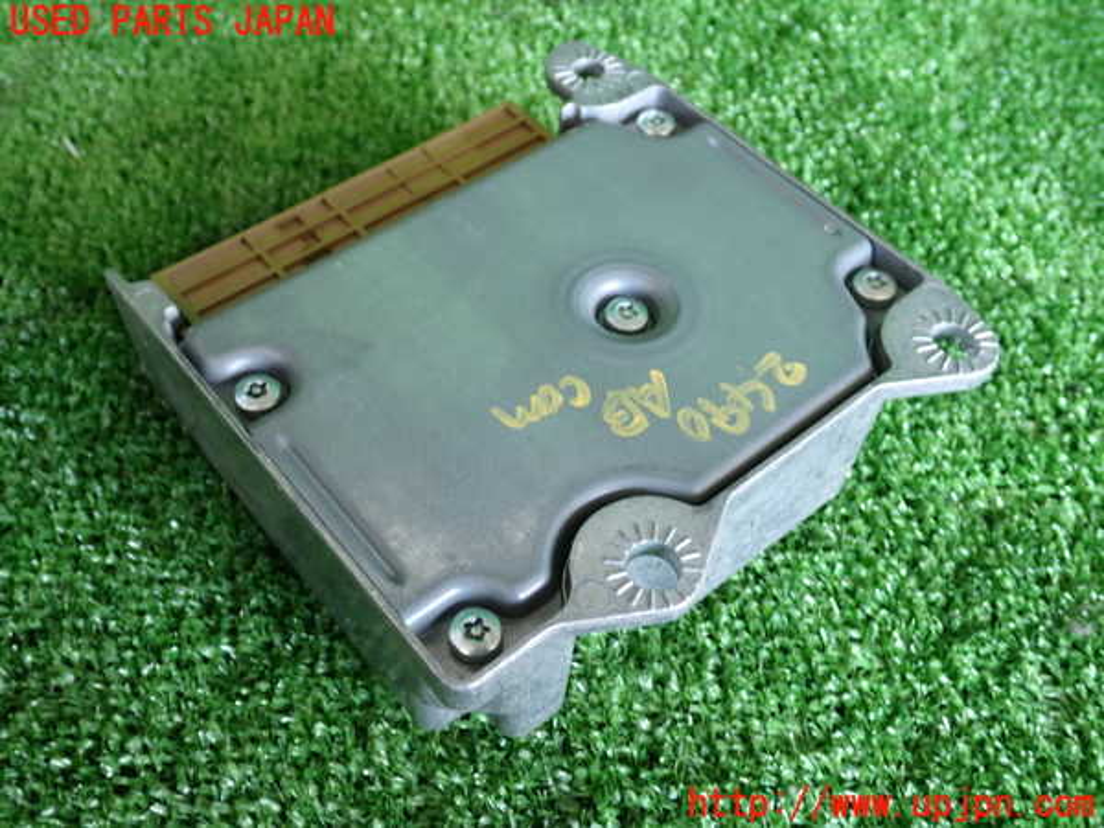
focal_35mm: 36
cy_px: 414
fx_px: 1148
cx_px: 552
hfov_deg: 51.4
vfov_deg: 39.7
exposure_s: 1/50
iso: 200
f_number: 2.5
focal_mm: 6.37
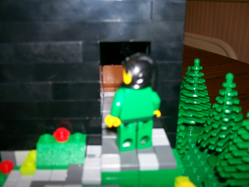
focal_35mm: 37
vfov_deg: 38.6
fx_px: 266
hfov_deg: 50.2
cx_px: 126
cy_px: 94
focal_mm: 6
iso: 80
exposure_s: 1/64
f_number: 2.7
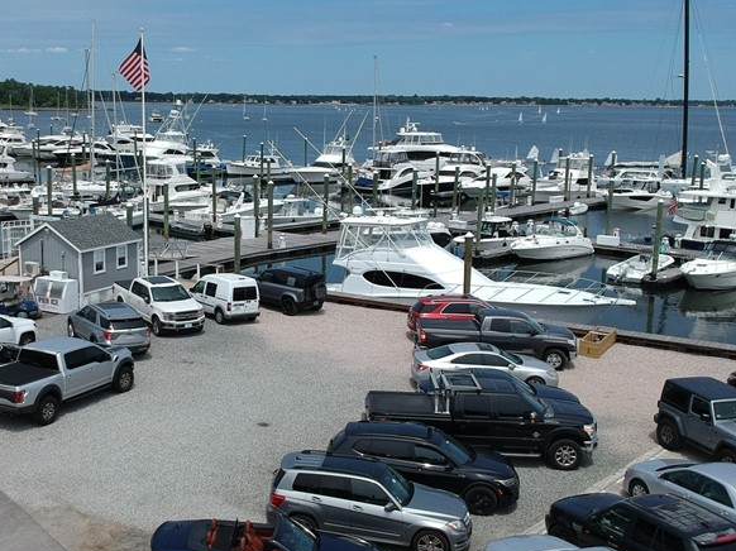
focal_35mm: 44
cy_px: 282
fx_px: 935
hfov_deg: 42.5
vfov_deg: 32.9
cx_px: 253
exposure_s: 1/2000
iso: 100
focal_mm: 4.49
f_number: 2.6
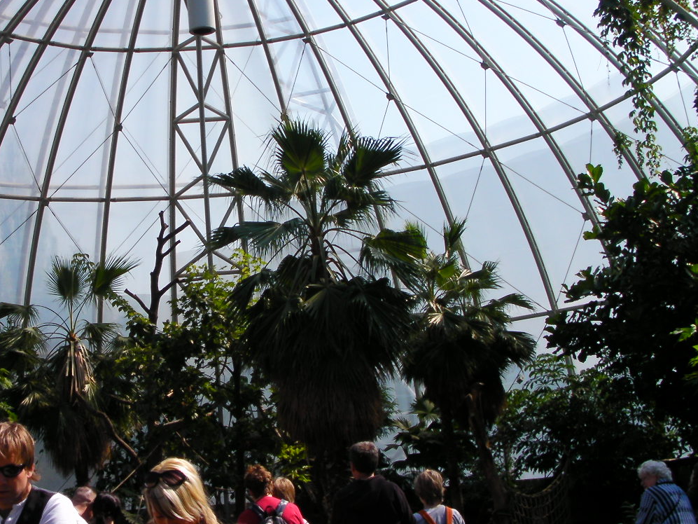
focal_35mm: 61
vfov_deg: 24.0
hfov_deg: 31.3
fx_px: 1230
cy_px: 233
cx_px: 196
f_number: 4
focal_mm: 6.3
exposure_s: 1/359
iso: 50
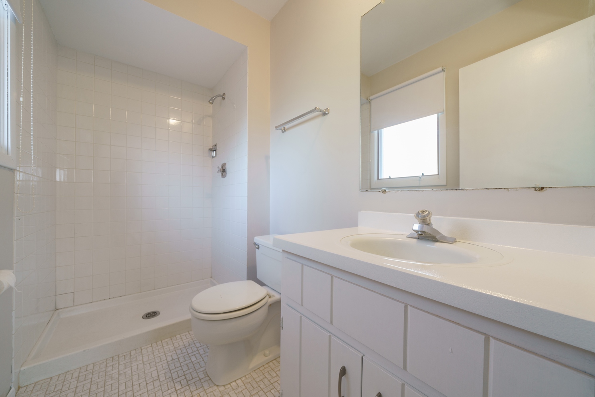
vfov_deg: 85.4
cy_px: 205
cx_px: 300
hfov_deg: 108.3
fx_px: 215
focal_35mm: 13
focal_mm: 12
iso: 400
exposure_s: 1/5
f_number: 8
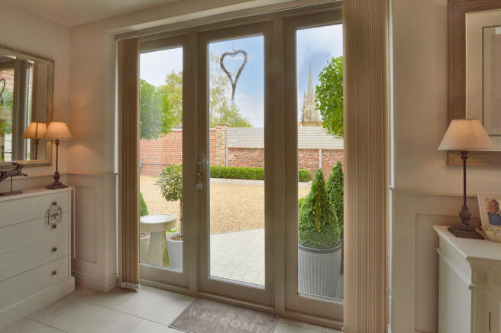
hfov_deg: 92.5
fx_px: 240
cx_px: 250
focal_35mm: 17
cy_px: 166
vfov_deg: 69.5
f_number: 10
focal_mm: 11.5
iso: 200
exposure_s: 1/40
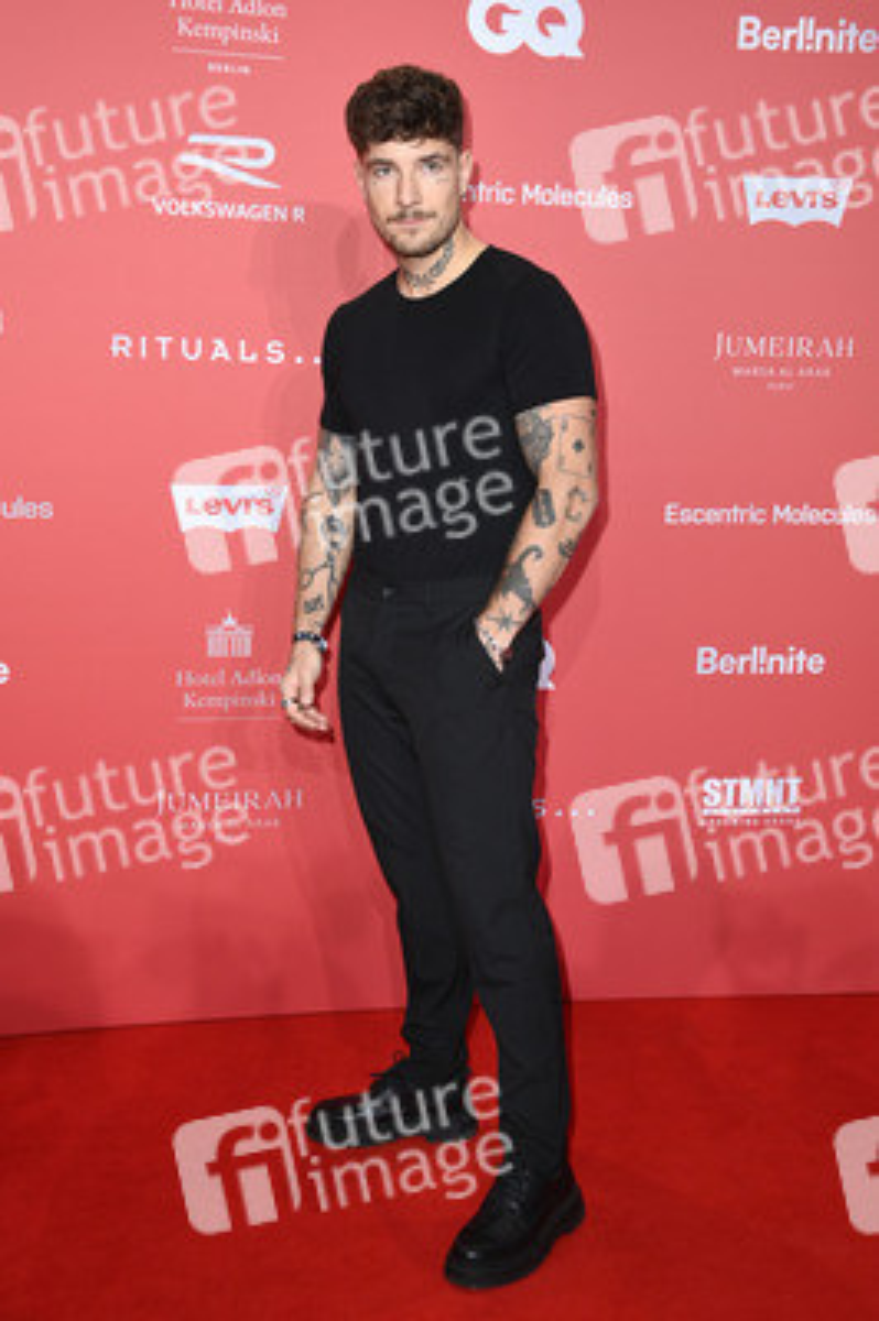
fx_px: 1614
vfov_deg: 44.5
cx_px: 440
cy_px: 660
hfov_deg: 30.5
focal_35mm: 44
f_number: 5.6
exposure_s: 1/250
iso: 1000
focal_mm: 44
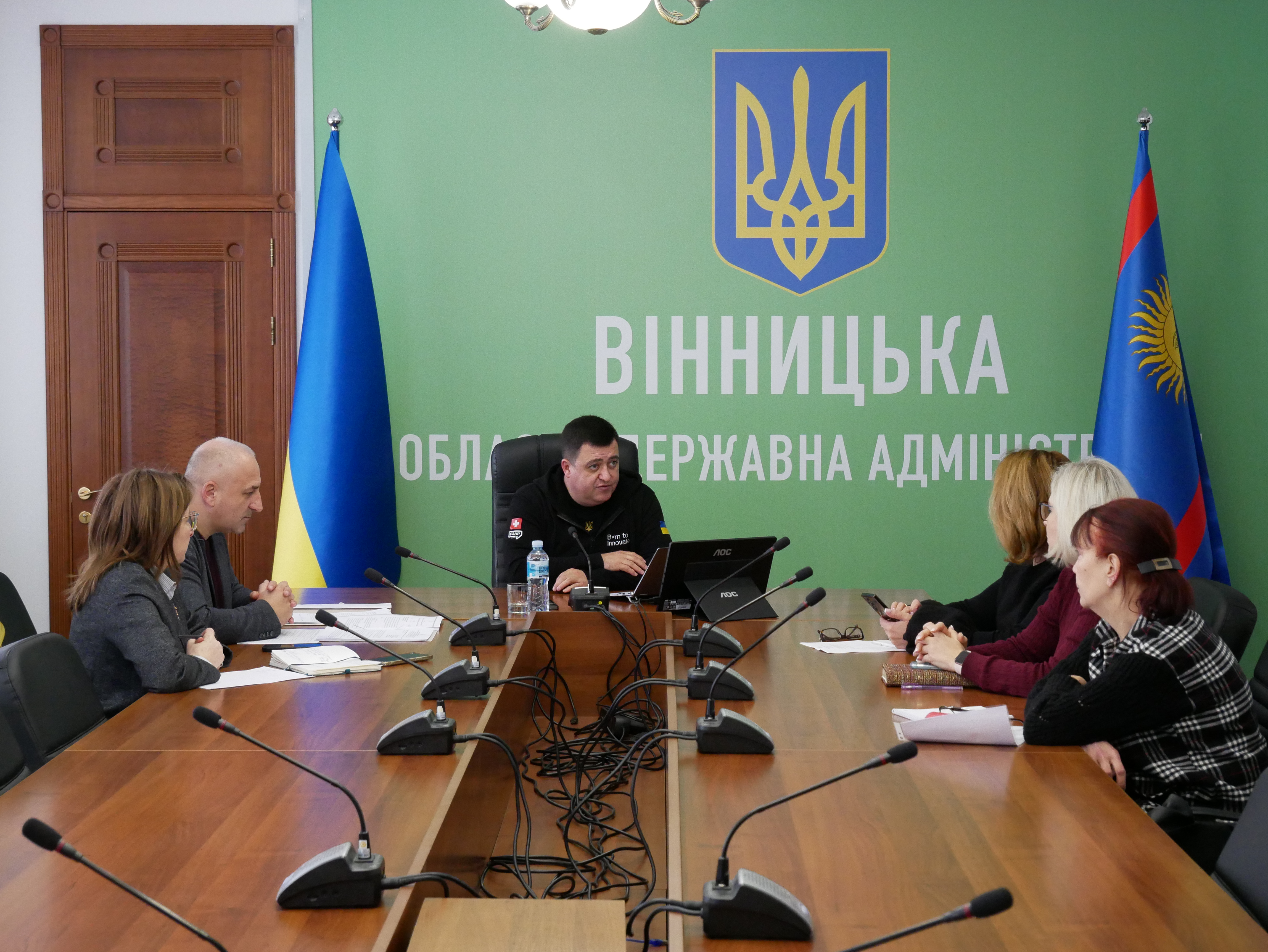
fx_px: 2419
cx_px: 634
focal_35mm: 66
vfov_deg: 22.3
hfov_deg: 29.4
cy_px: 476
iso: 2000
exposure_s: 1/80
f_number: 5.1
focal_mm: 33
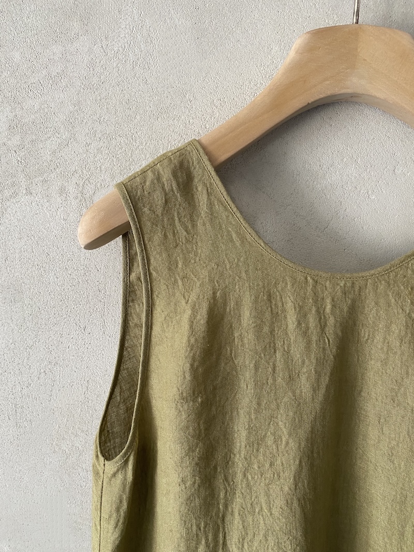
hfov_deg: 53.1
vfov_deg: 67.3
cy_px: 276
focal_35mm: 26
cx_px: 207
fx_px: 415
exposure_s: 1/60
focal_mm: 4.25
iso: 125
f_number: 1.8
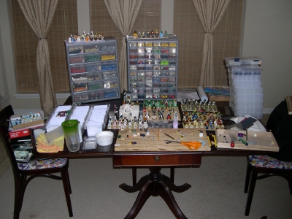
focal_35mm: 38
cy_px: 110
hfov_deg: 49.0
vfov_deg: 37.7
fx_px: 321
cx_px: 146
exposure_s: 1/60
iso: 100
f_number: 2.8
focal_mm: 8
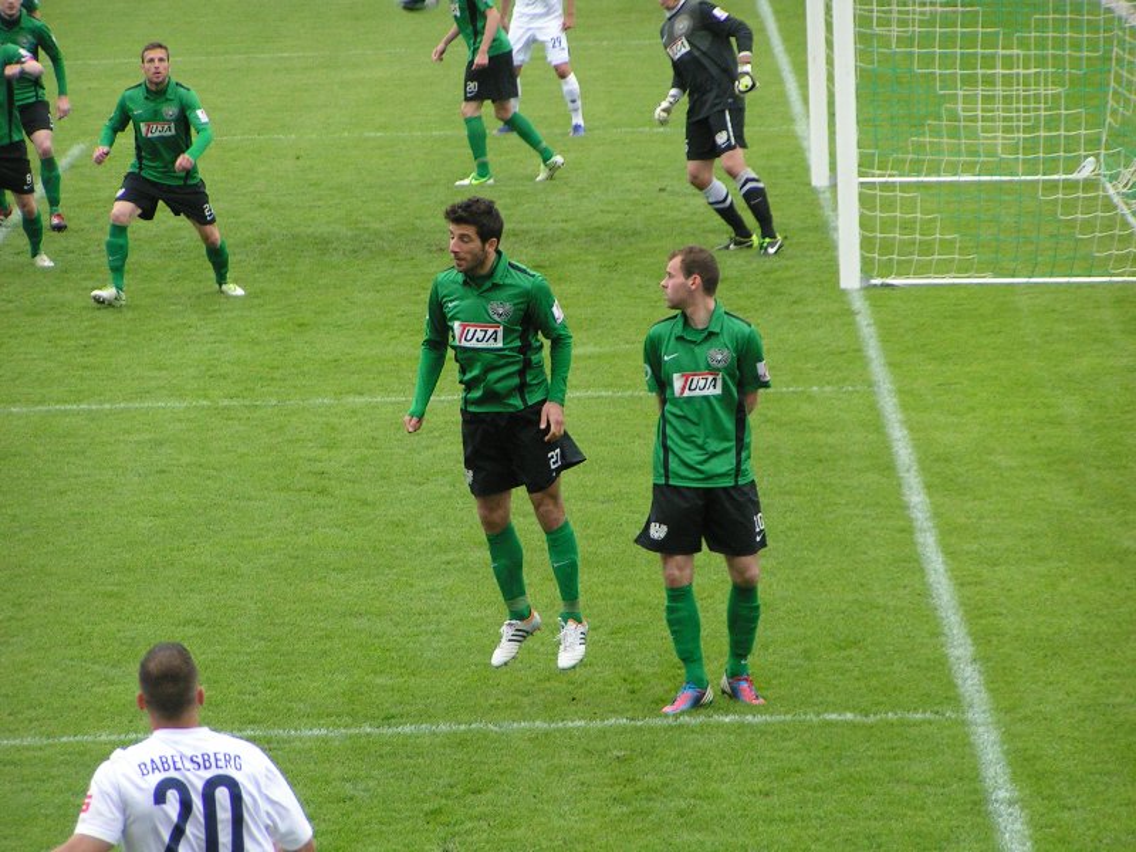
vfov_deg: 6.6
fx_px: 7417
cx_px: 568
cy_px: 426
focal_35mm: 226
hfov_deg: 8.8
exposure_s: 1/320
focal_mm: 34.5
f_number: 3.5
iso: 160
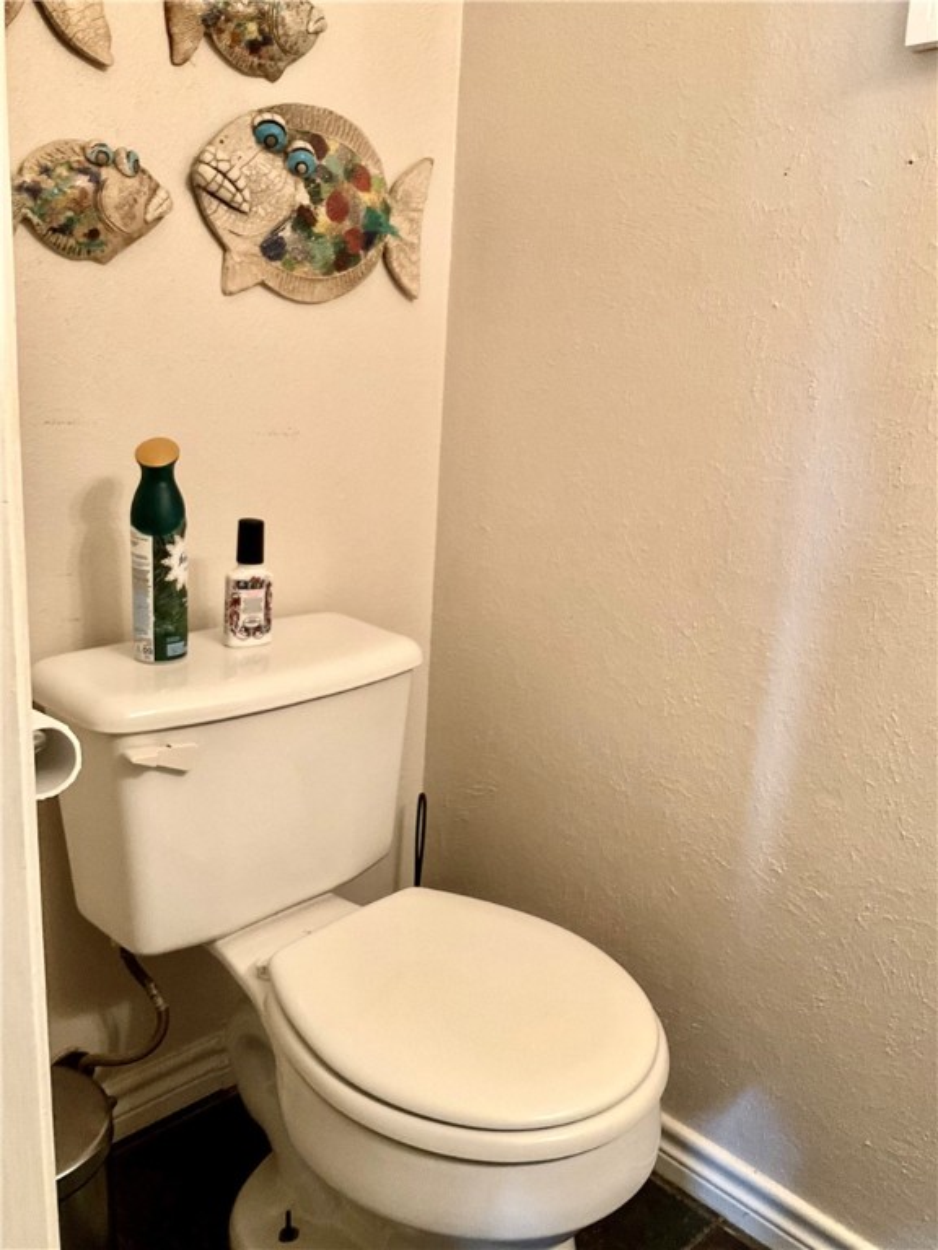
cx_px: 469
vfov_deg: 61.7
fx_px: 1048
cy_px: 625
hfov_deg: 48.2
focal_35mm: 29
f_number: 1.8
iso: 200
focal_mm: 3
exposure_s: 1/60
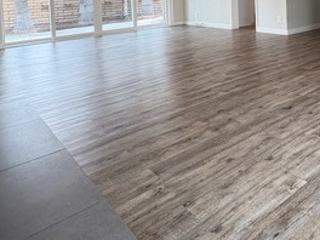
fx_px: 314
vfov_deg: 36.7
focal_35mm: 34
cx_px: 296
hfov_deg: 47.7
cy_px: -10
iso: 160
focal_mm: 2.22
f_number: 2.2
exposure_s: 1/120
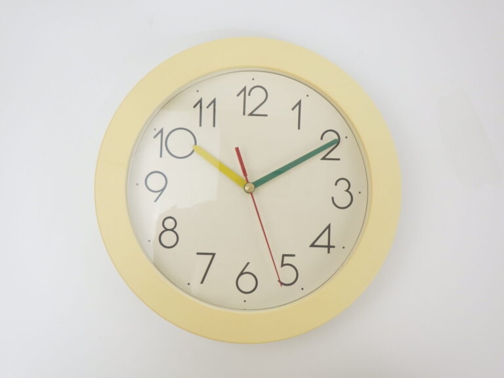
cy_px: 189
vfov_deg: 41.8
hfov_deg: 54.0
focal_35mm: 34
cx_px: 252
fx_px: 495
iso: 125
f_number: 3.8
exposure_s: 1/50
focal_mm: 6.1
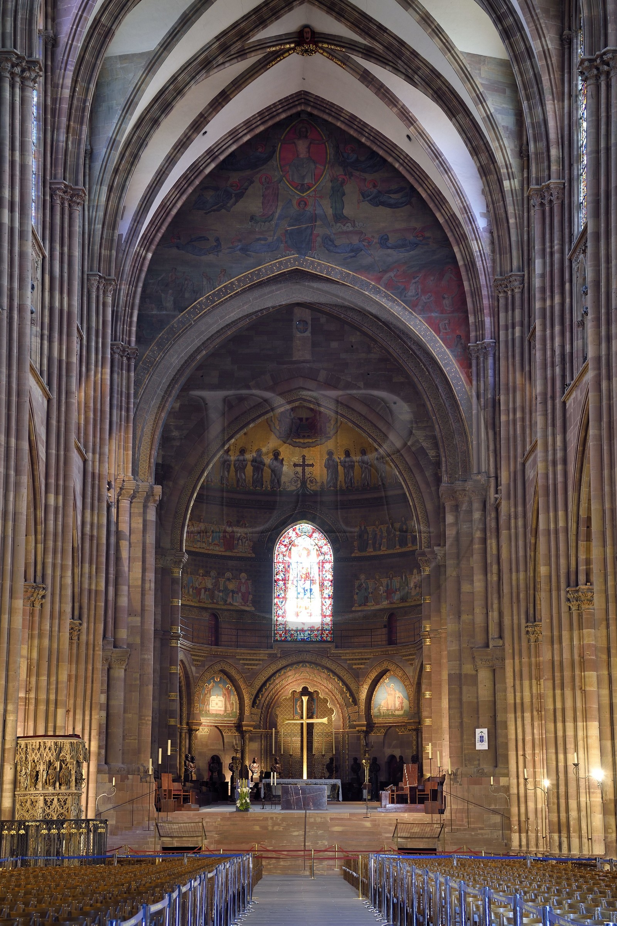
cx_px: 308
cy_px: 463
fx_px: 1801
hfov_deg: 19.4
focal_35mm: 70
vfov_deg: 28.9
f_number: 7.1
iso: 200
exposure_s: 1.6
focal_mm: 70
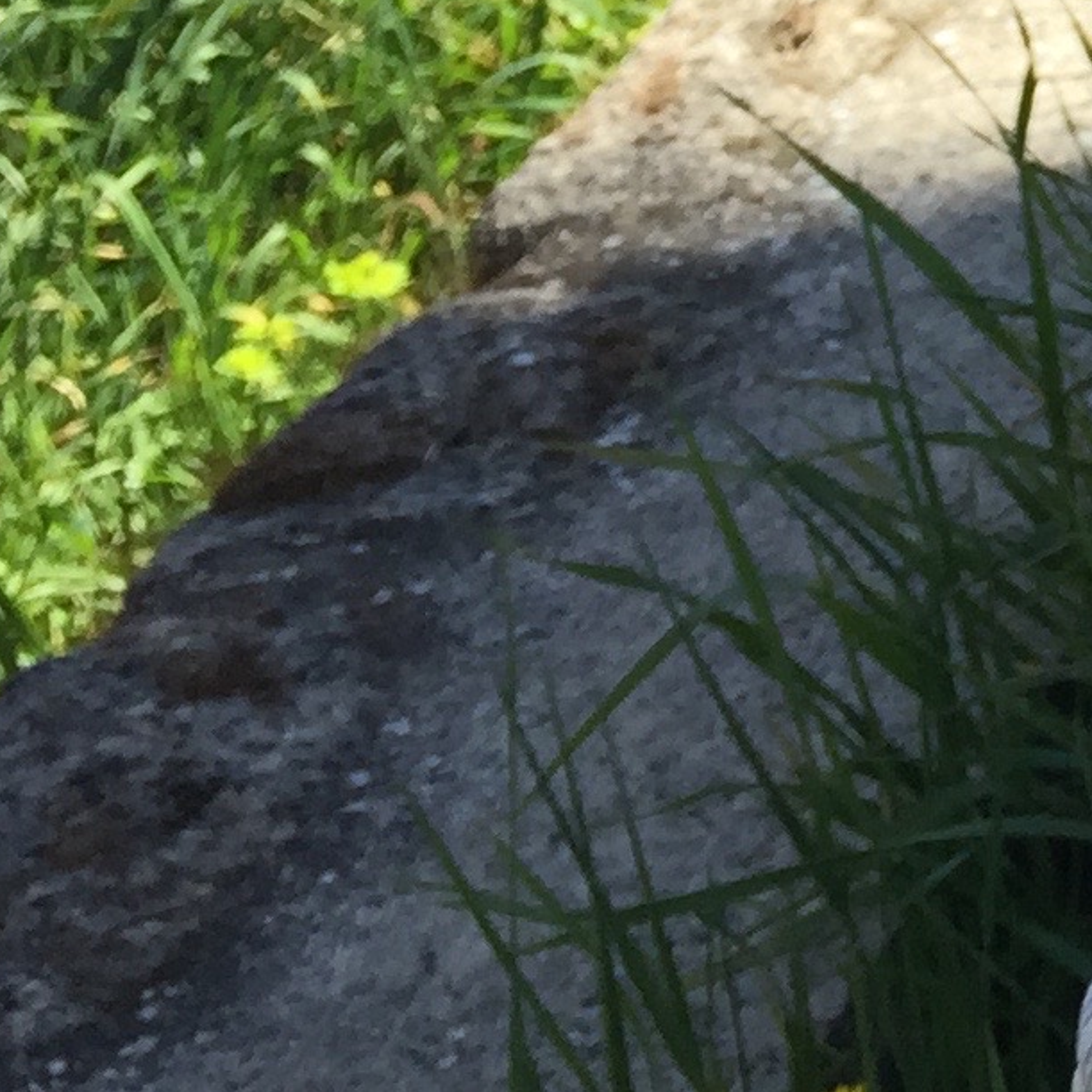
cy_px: -1051
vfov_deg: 11.5
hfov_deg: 11.5
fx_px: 4890
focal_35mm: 137
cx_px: 2138
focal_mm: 4.15
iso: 32
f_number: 2.2
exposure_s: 1/775
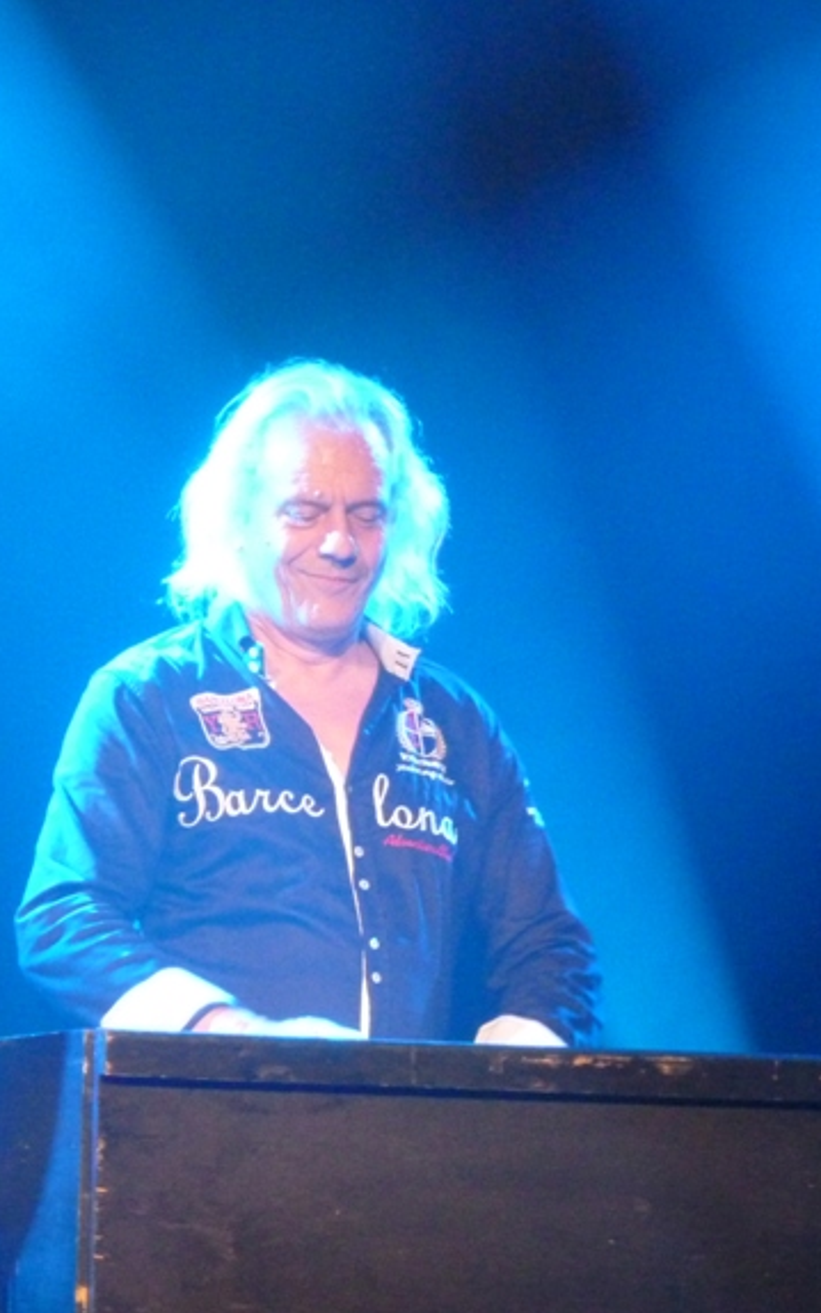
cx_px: 460
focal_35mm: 278
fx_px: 9947
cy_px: 656
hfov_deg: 4.7
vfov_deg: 7.5
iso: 800
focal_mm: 32.1
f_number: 4.5
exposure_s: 1/50
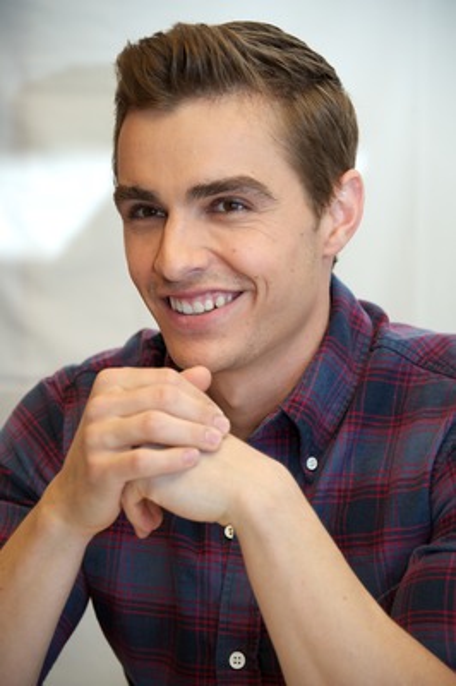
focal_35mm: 150
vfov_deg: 13.7
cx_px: 228
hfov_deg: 9.1
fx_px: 2855
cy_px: 343
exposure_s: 1/80
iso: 640
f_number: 5.6
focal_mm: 150
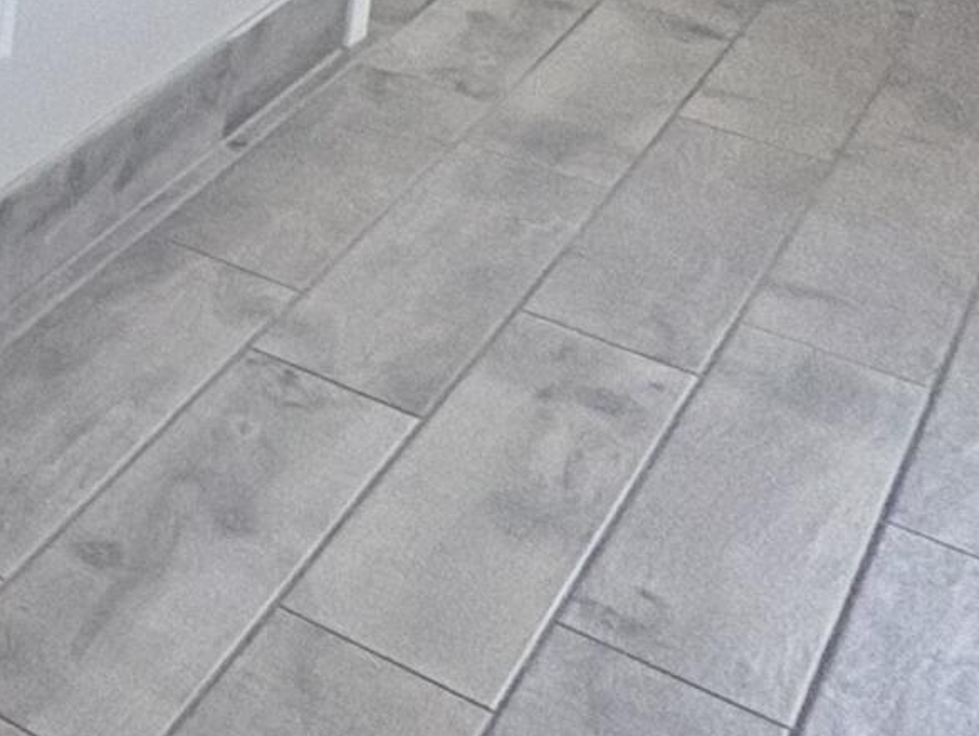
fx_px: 2038
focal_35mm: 72
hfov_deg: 14.4
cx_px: -1473
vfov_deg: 16.0
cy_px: -728
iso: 125
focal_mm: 2.22
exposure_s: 1/60
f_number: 2.2
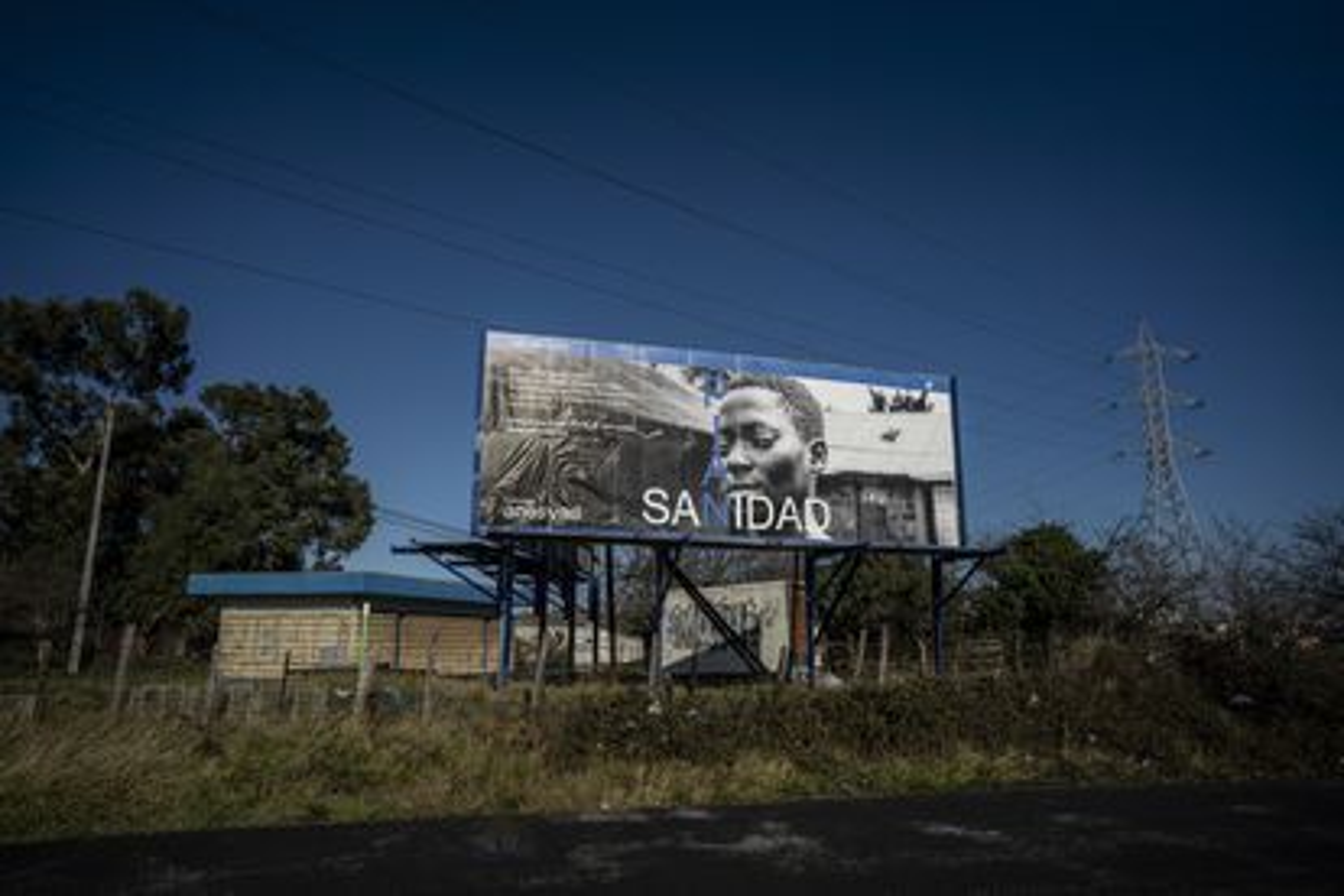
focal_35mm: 24
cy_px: 448
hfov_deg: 73.7
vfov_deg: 53.1
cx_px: 672
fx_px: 896
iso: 100
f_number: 2.8
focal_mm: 24
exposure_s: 1/6400
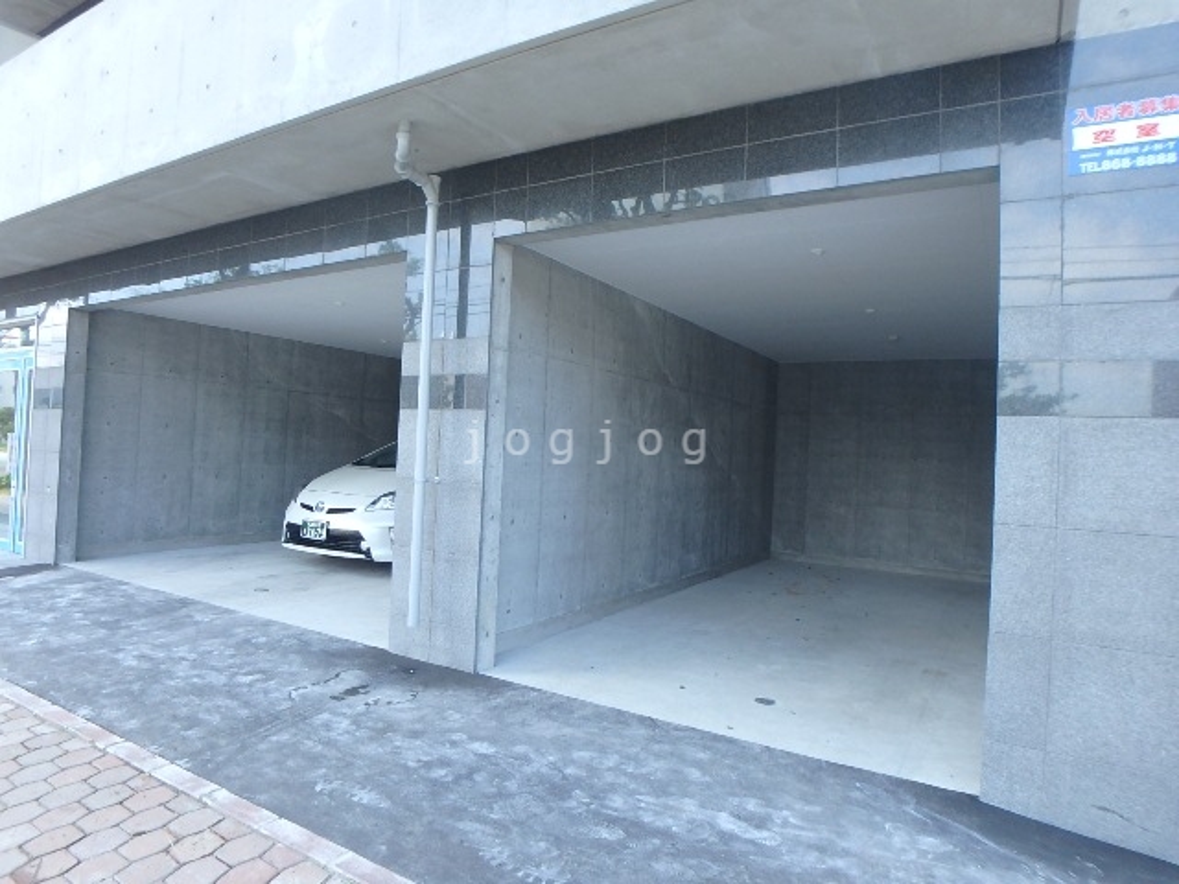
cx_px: 590
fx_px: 715
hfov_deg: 79.0
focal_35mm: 21
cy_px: 442
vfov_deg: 63.4
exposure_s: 1/125
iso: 125
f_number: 3.5
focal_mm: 3.7
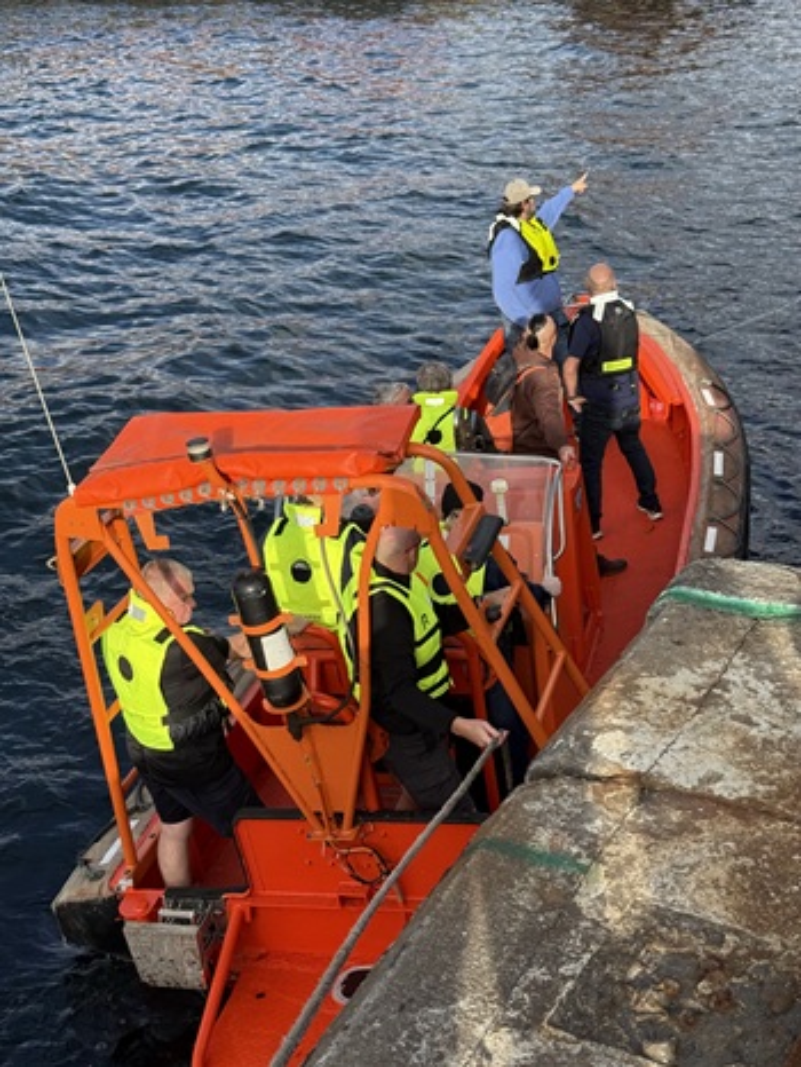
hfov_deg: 30.3
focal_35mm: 48
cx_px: 400
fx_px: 1480
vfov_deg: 39.6
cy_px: 534
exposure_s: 1/1513
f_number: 1.78
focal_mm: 6.76
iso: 64
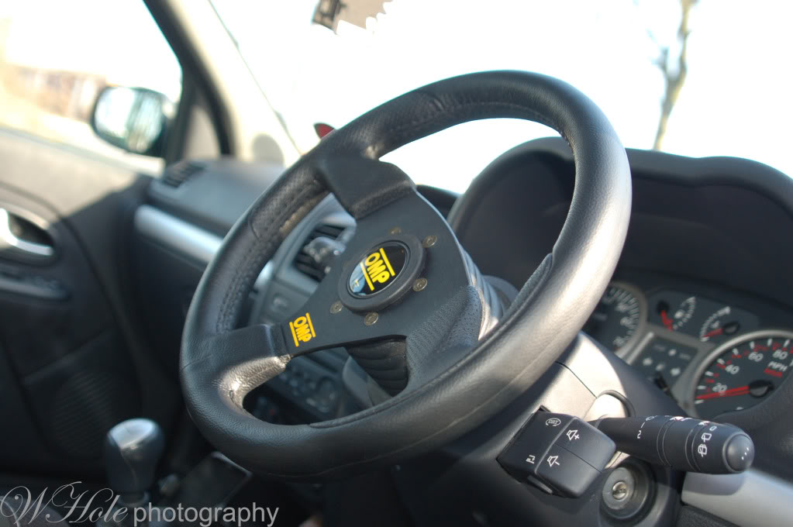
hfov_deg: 46.4
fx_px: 924
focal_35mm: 42
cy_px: 264
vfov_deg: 31.8
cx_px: 396
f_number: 3.5
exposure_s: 1/160
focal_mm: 28
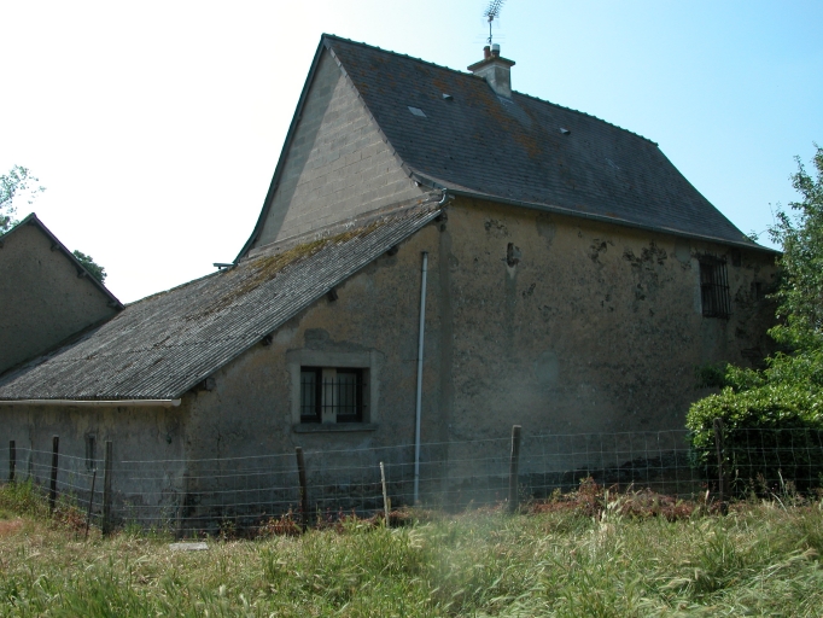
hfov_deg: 52.6
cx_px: 412
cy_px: 309
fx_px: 832
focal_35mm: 35
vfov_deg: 40.7
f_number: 6.3
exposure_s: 1/265
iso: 100
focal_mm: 8.9
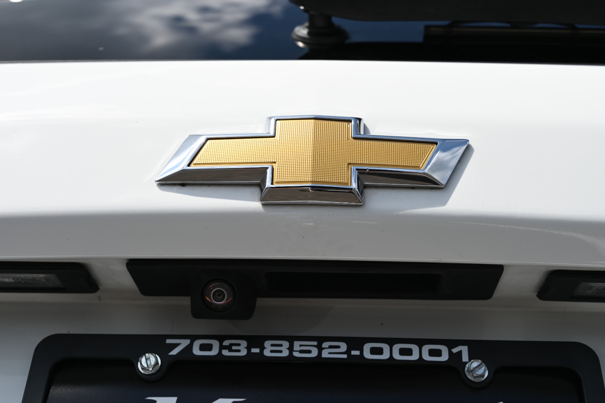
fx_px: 840
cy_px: 202
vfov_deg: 26.9
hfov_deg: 39.6
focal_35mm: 50
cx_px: 302
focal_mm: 50
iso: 100
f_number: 7.1
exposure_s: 1/400
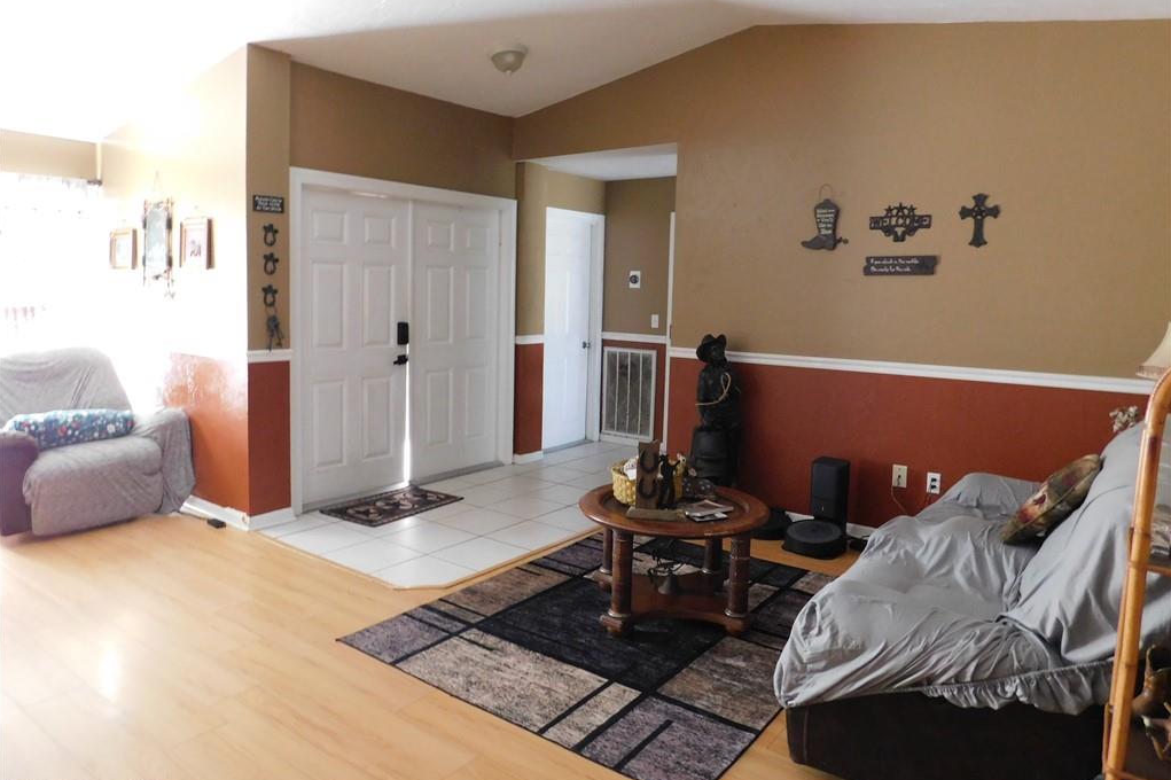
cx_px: 585
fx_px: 780
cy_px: 357
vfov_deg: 53.0
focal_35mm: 24
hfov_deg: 73.8
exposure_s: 1/13
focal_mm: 4
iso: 400
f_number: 3
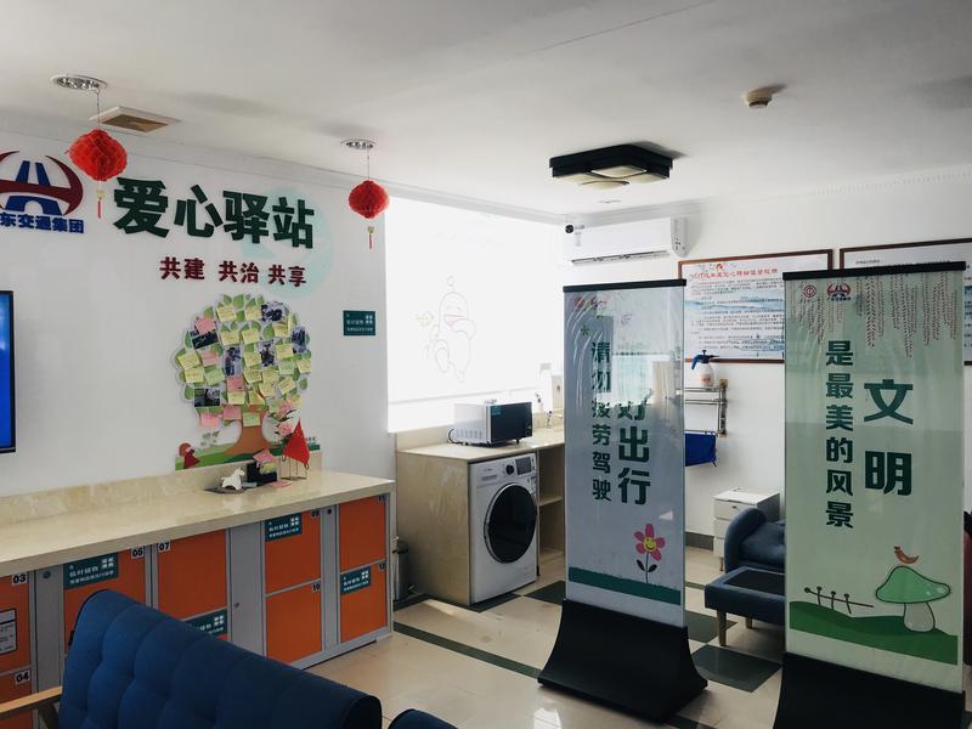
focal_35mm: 28
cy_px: 364
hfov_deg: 63.4
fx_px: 786
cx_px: 486
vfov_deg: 49.7
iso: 20
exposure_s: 1/111
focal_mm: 3.99
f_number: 1.8
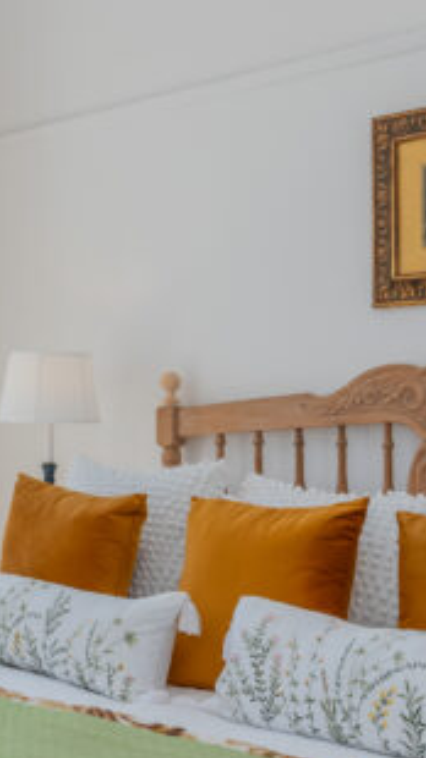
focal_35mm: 65
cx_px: -44
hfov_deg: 17.8
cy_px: 405
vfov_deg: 32.4
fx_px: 1307
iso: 100
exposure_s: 1/160
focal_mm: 25
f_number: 9
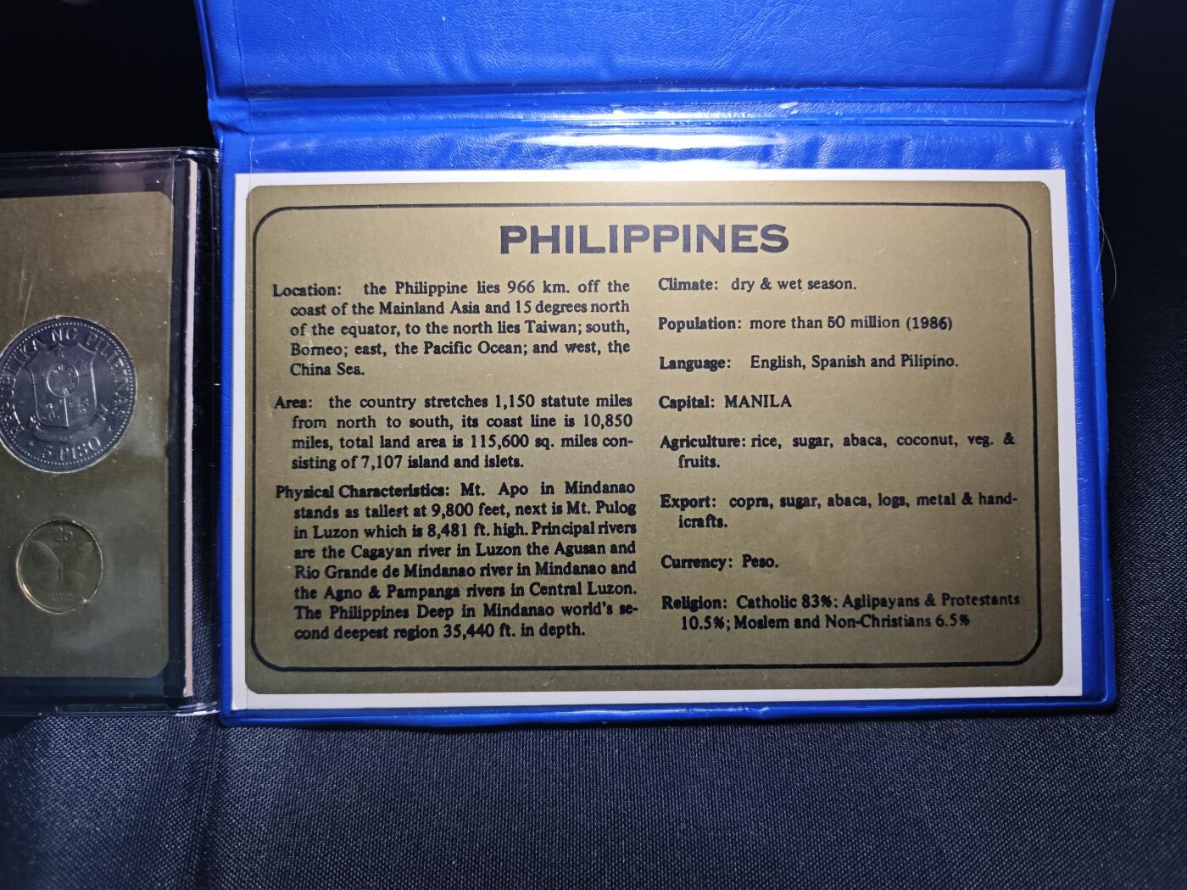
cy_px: 445
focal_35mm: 24
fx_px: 823
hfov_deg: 71.6
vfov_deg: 56.8
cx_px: 594
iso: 125
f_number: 1.6
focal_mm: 5.84
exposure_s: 1/78.8
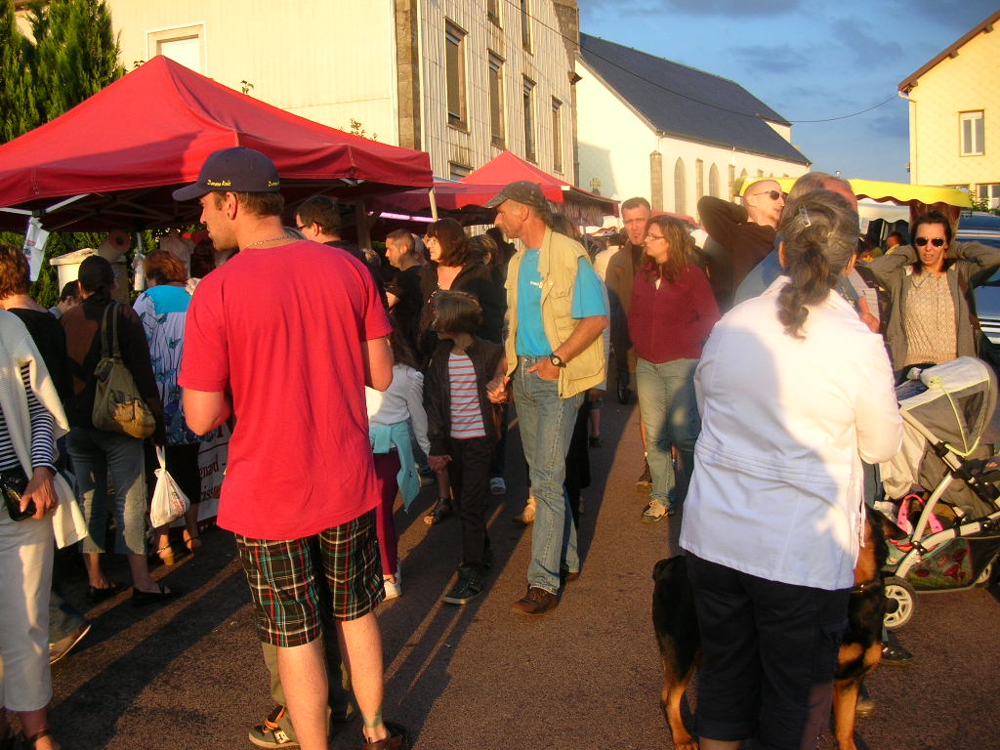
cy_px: 375
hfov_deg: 52.6
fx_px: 1011
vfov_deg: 40.7
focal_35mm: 35
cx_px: 500
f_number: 2.8
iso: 50
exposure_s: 1/262
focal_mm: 5.8
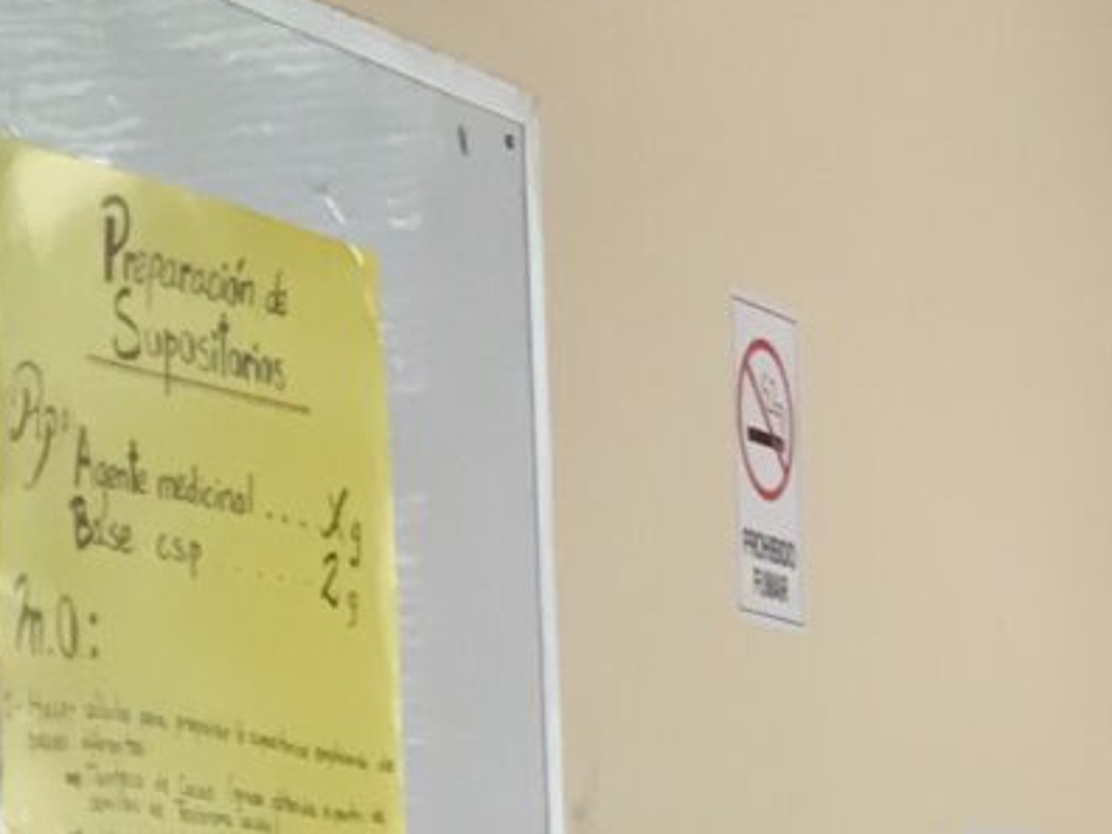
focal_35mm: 181
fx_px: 5814
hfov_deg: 10.0
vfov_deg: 7.9
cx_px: 2319
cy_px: 1533
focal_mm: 3.99
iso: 32
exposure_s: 1/50
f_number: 1.8
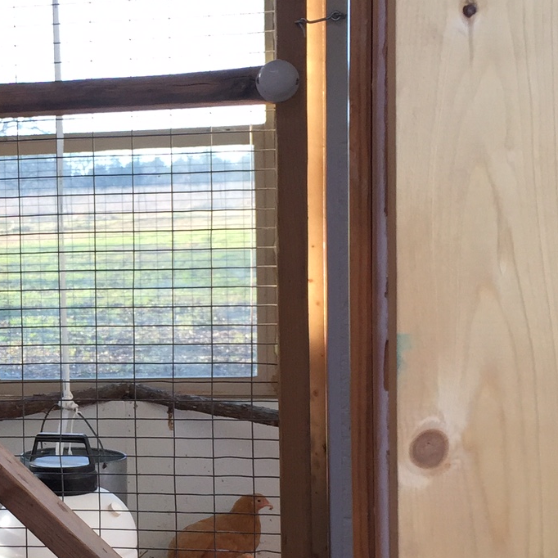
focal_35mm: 77
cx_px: -48
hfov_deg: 21.4
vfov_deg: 22.4
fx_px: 1404
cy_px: 358
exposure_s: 1/120
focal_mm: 4.15
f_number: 2.2
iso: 64
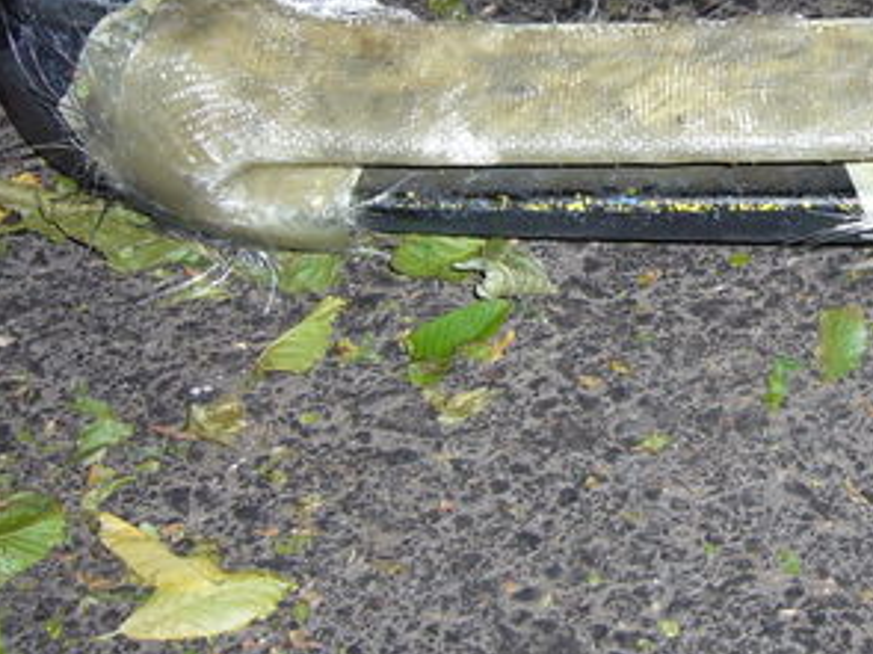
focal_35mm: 76
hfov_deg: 25.0
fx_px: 1916
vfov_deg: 19.2
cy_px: 133
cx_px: 752
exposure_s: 1/30
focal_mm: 5.8
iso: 100
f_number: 2.8
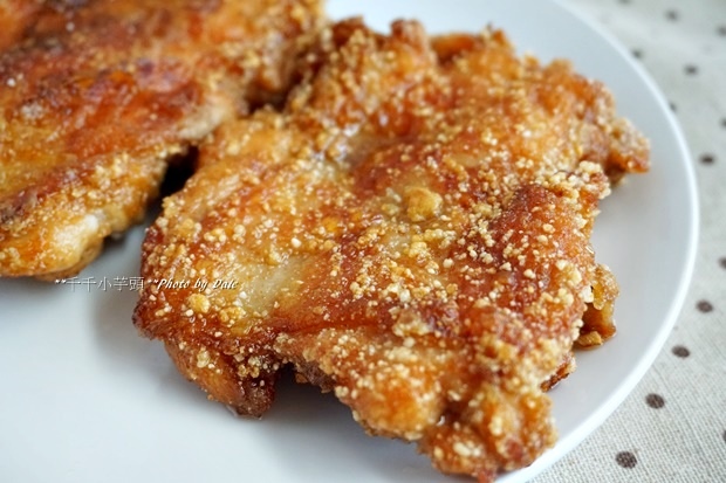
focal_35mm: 45
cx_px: 363
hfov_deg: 43.6
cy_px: 242
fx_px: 907
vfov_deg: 29.8
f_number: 5
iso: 1250
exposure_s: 1/60
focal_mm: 30
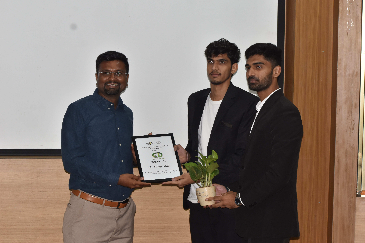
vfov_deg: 13.0
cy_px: 122
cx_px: 182
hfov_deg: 19.5
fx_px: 1065
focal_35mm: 105
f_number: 6.3
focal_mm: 70
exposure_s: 1/100
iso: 800
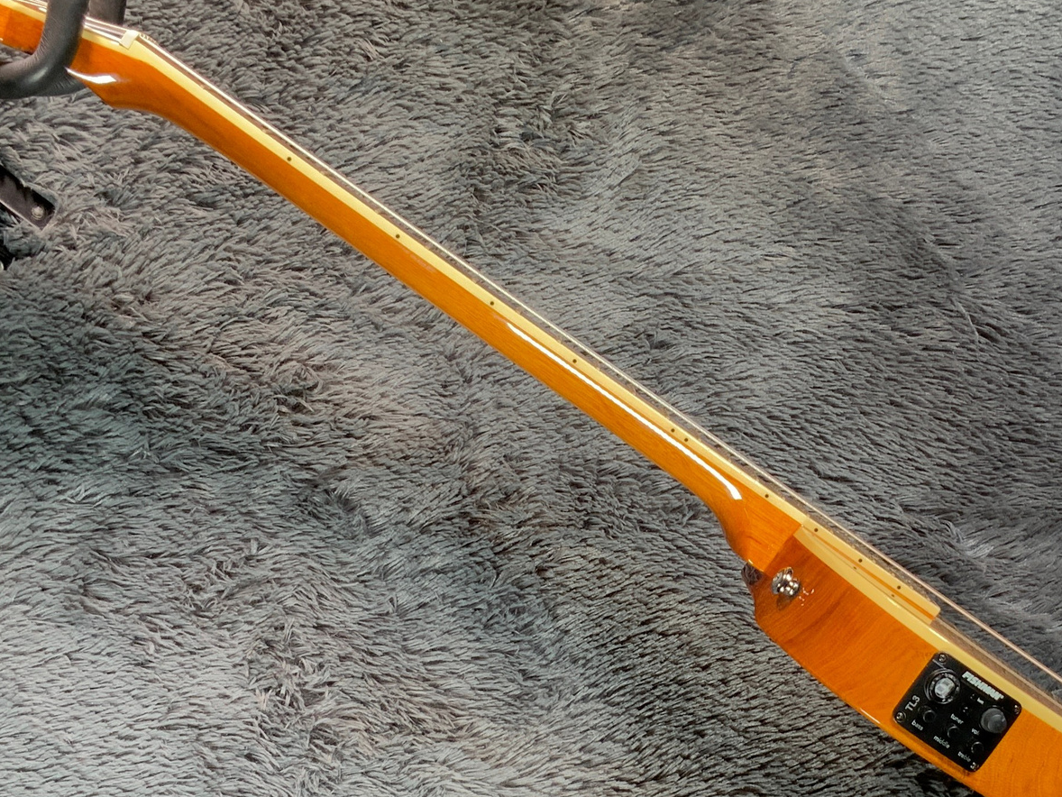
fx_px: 1933
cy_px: 567
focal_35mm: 63
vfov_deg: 23.1
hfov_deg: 30.5
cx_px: 702
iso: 32
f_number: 1.8
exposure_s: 1/104
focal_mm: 3
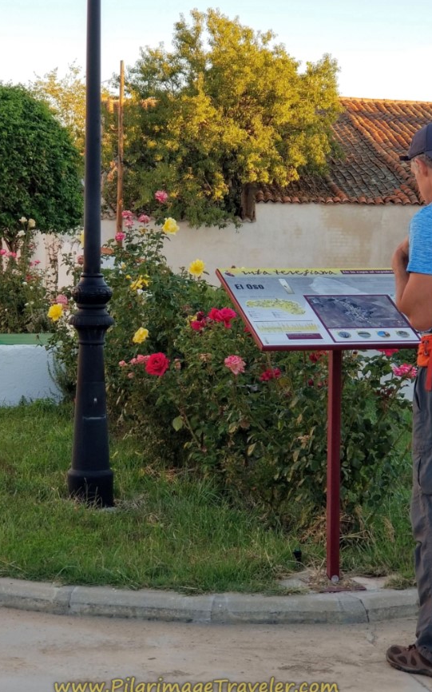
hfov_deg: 16.9
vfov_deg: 26.8
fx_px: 1451
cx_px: 196
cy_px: 342
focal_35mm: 77
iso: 25
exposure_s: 1/103
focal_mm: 6
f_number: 2.4
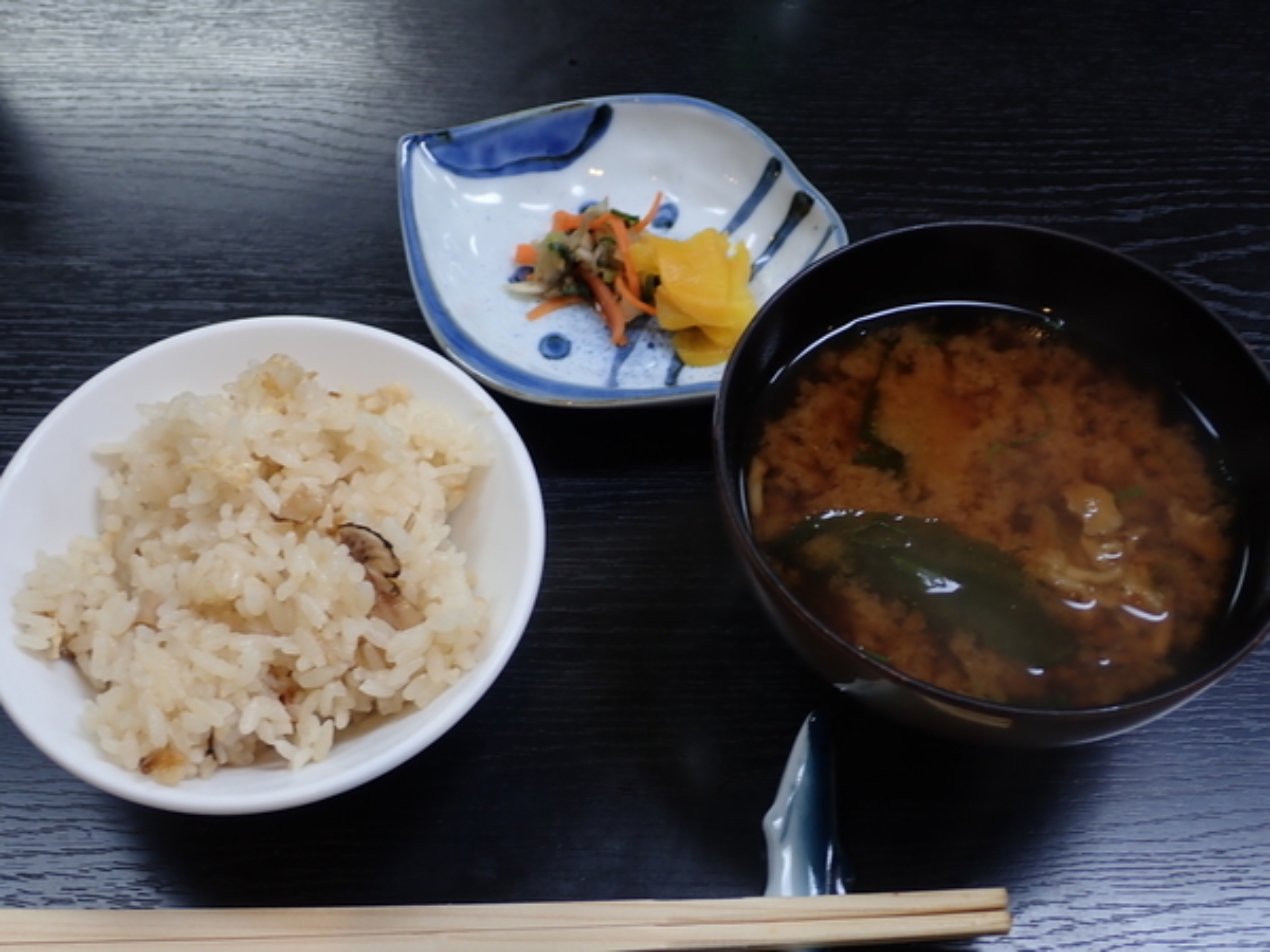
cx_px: 635
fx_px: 1468
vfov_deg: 36.0
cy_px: 476
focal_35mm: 40
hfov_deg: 46.8
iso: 100
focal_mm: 7.34
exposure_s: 1/8
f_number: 2.8
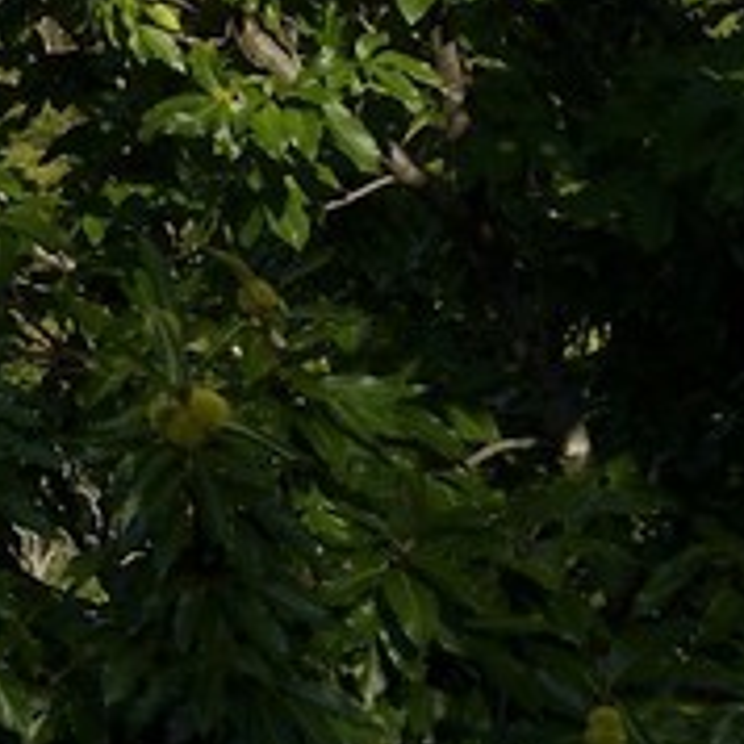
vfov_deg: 6.6
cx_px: -2199
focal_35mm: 245
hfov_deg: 6.0
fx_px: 5958
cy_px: -1348
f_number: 13
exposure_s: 1/250
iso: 200
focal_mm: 32
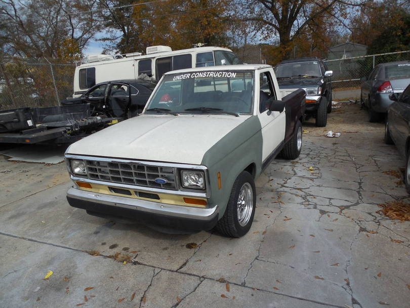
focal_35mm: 25
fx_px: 296
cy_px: 154
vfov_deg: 54.9
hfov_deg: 69.4
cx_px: 205
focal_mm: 4.5
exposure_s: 1/1600
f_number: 3.3
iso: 125
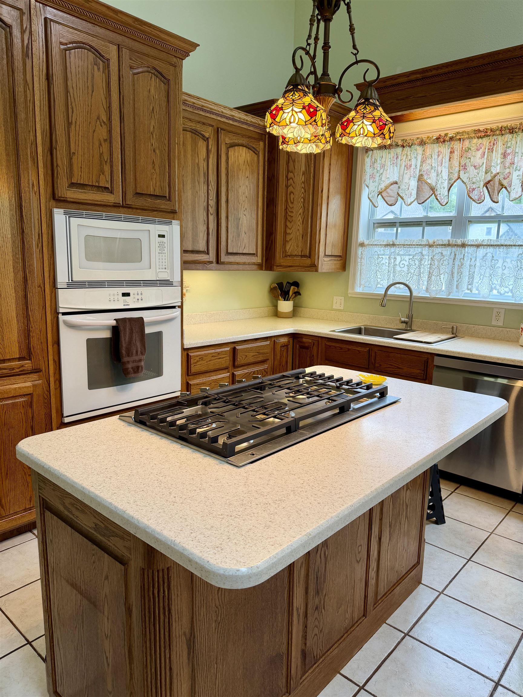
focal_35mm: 24
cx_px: 262
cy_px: 348
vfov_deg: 71.6
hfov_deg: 56.8
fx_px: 483
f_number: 1.78
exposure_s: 1/120
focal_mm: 6.76
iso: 80
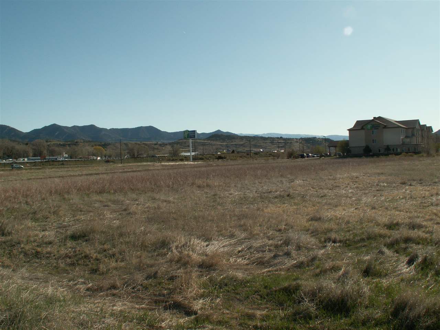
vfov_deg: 40.7
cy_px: 165
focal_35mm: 35
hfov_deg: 52.6
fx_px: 445
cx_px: 220
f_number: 8
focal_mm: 5.86
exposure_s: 1/250
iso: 50
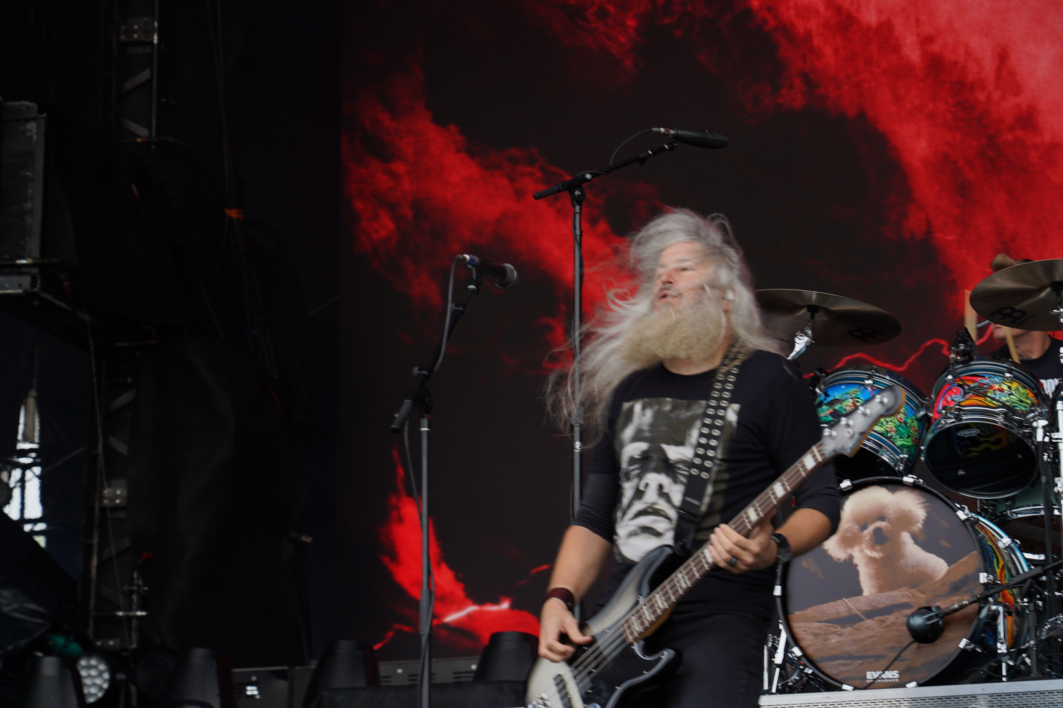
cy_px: 354
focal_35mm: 105
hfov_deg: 19.5
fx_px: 3100
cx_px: 532
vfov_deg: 13.0
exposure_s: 1/160
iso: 100
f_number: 6.3
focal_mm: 105
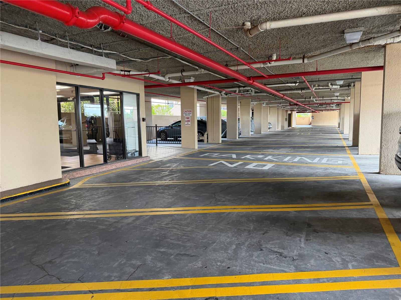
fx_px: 278
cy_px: 150
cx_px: 200
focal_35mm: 24
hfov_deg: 71.6
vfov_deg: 56.8
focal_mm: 6.76
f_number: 1.78
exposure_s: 1/60
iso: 250
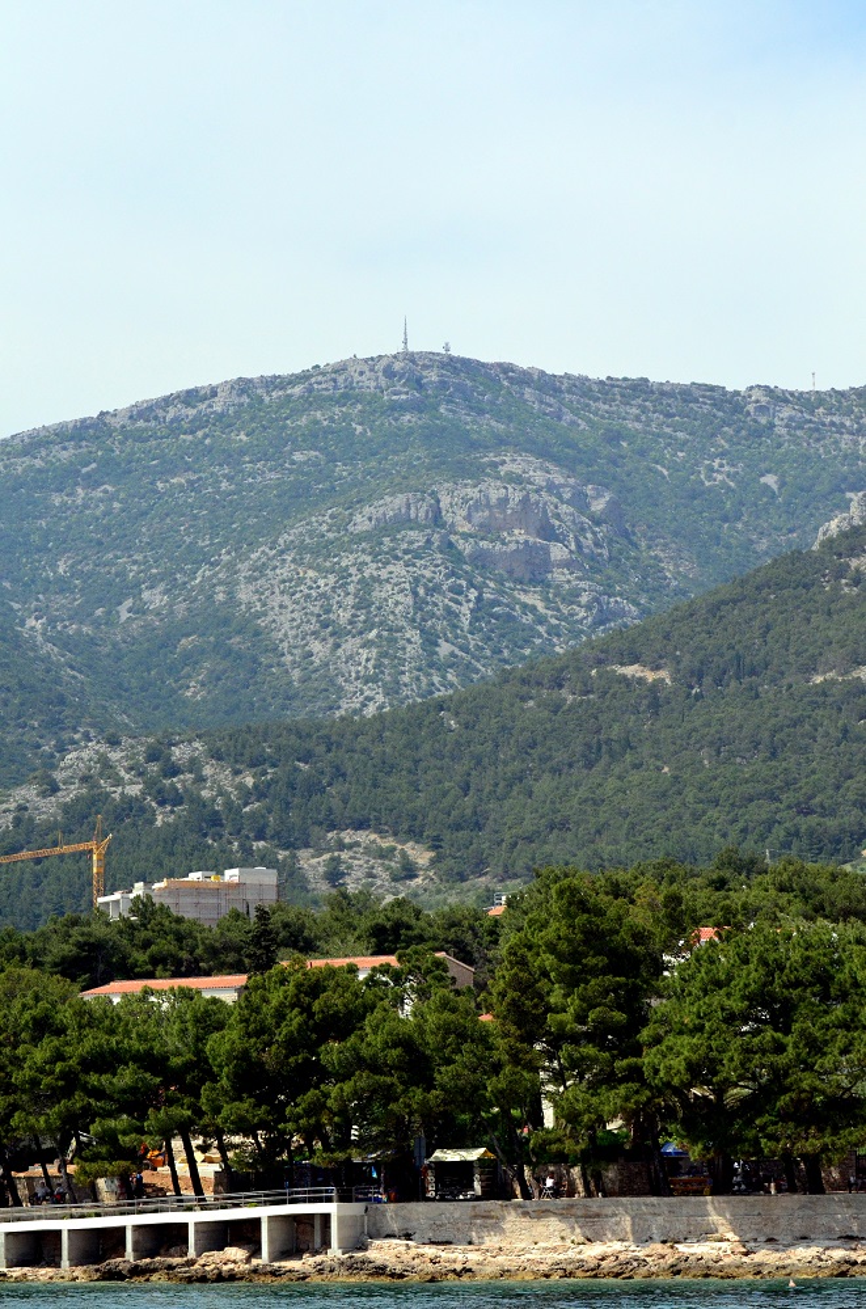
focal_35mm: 105
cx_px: 433
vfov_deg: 19.5
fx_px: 3808
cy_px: 654
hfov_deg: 13.0
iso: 1800
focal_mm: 70
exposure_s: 1/8000
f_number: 6.3
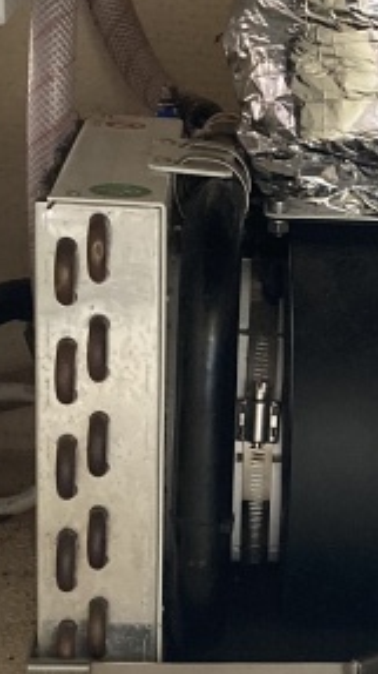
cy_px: 481
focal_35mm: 109
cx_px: 646
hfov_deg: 10.5
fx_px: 1946
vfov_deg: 19.5
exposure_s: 1/60
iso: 200
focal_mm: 3.99
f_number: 1.8
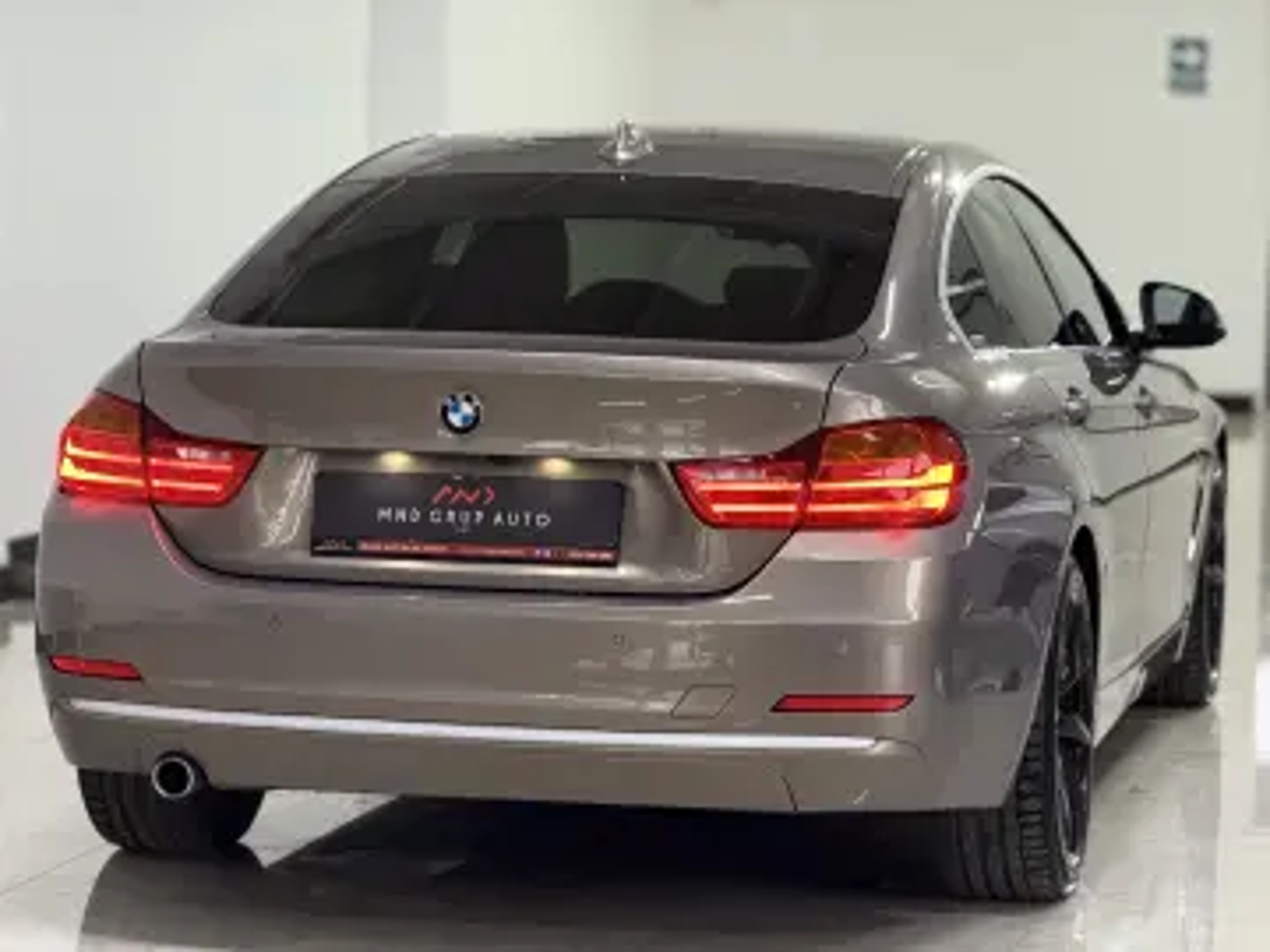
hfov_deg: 16.4
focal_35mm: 120
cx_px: 635
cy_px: 476
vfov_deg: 12.3
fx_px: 4403
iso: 500
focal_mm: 15.66
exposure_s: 1/50
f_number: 2.8
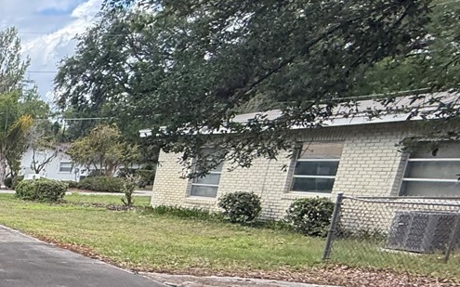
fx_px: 602
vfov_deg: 25.0
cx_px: -266
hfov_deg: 26.5
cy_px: 314
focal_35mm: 48
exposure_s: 1/381
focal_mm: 2.22
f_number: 2.2
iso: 64
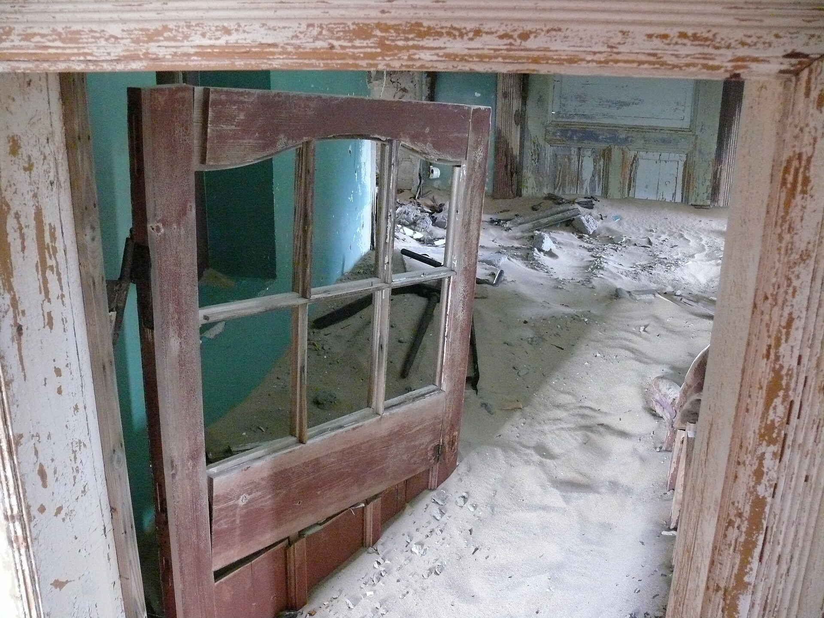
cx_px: 412
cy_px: 309
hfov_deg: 52.6
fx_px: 833
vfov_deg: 40.7
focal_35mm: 35
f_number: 2.8
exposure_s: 1/25
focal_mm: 7.4
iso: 800
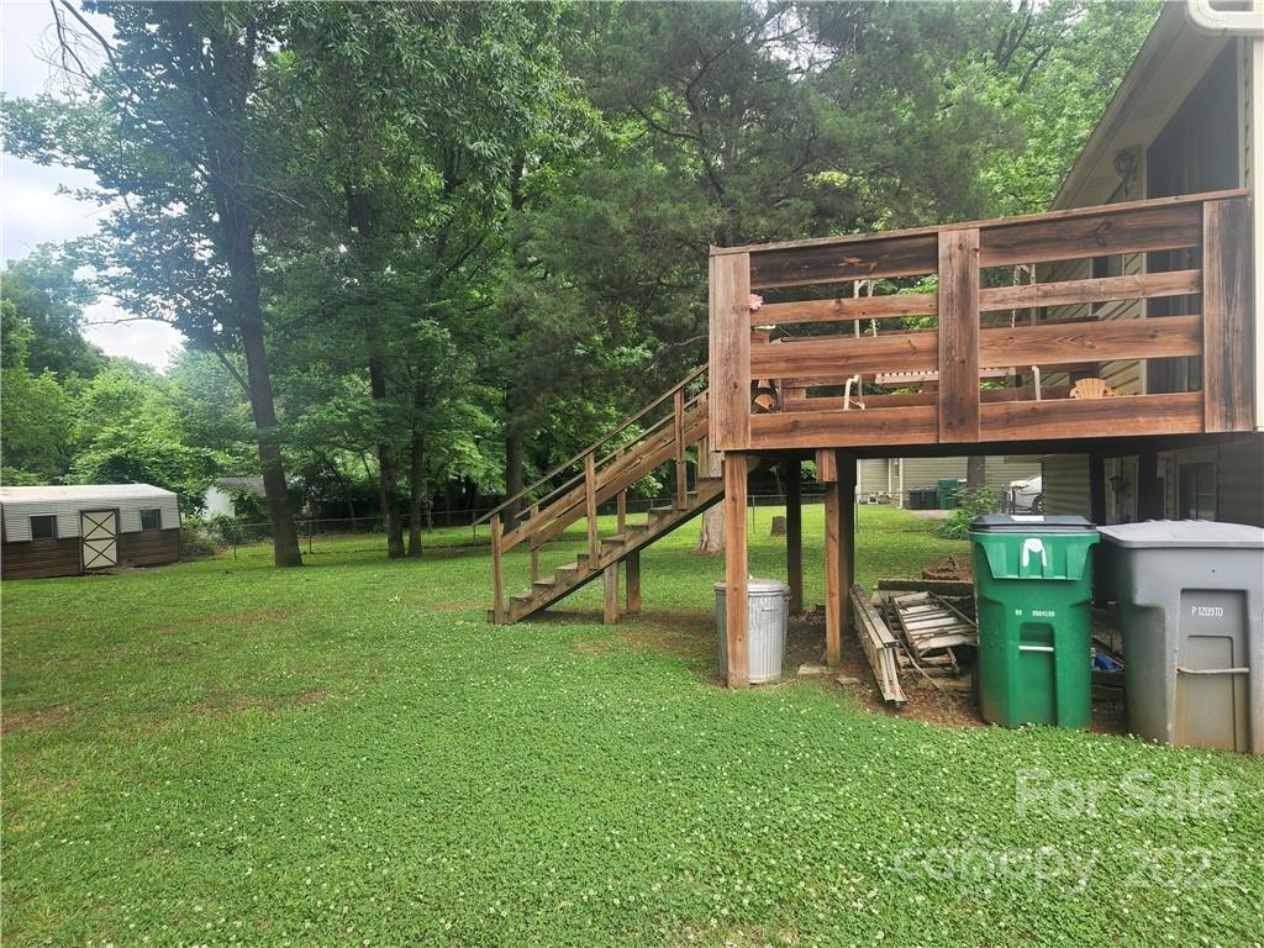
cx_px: 632
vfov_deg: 58.9
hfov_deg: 73.9
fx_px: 840
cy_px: 474
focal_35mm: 23
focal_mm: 6.4
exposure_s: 1/180
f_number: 1.8
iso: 16
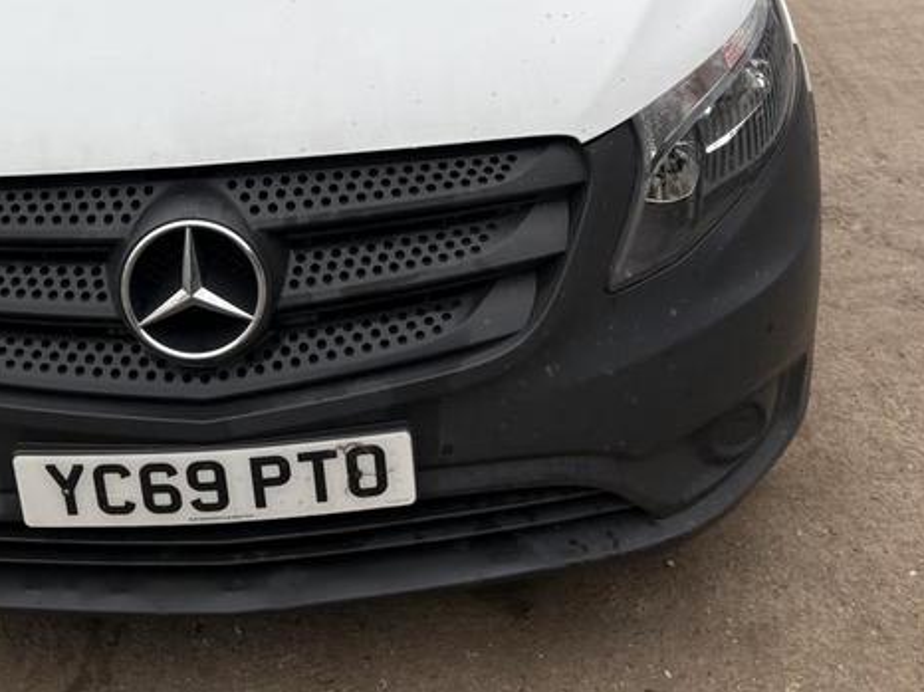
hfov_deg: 38.0
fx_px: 1334
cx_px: 343
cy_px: 28
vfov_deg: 27.7
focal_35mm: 50
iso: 50
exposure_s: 1/433
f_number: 1.6
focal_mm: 5.96
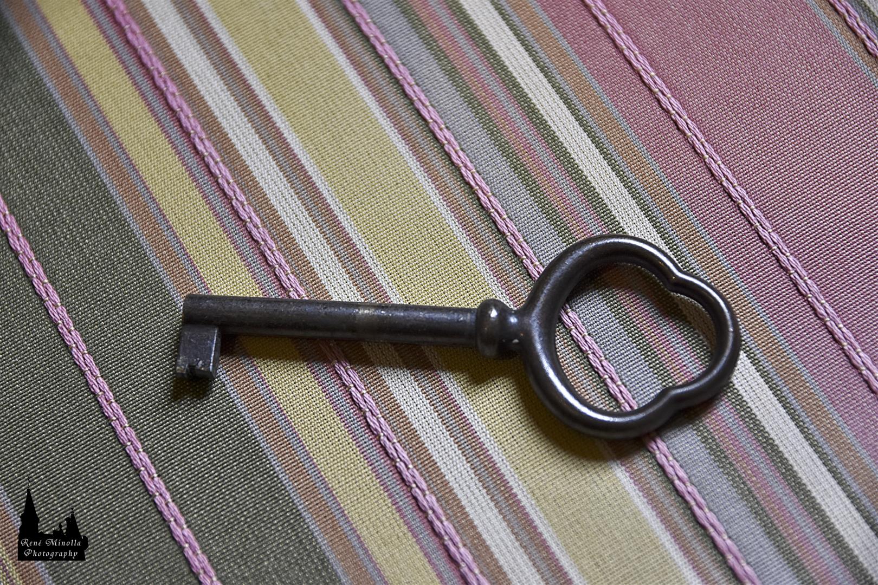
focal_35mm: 93
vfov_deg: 14.7
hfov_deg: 21.9
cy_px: 292
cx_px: 439
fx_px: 2268
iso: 800
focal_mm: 62
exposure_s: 1/100
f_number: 4
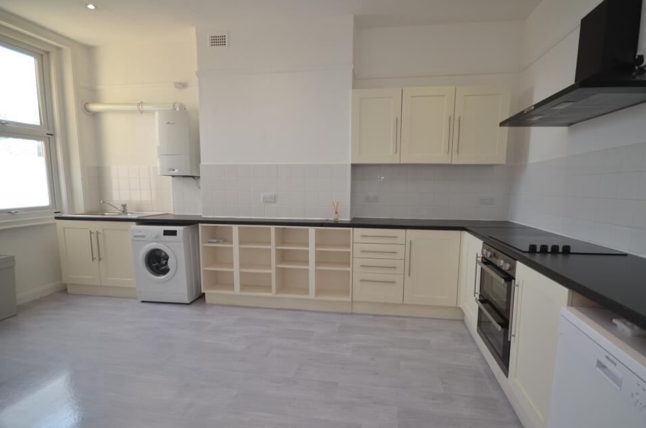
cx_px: 340
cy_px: 221
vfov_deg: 73.5
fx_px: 287
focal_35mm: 16
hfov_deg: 96.8
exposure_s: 1/60
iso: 250
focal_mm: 10
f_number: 4
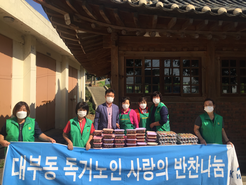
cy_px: 92
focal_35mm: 29
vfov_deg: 48.2
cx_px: 123
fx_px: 206
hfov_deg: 61.7
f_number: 2.2
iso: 32
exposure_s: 1/2198
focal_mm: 4.15
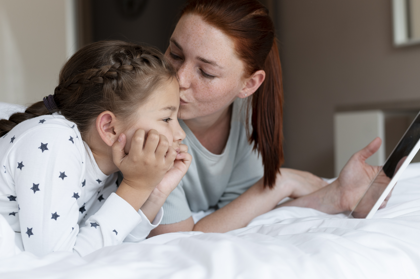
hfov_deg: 35.1
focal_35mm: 57
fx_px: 665
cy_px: 125
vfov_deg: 23.7
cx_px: 212
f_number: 3.2
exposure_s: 1/320
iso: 400
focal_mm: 50
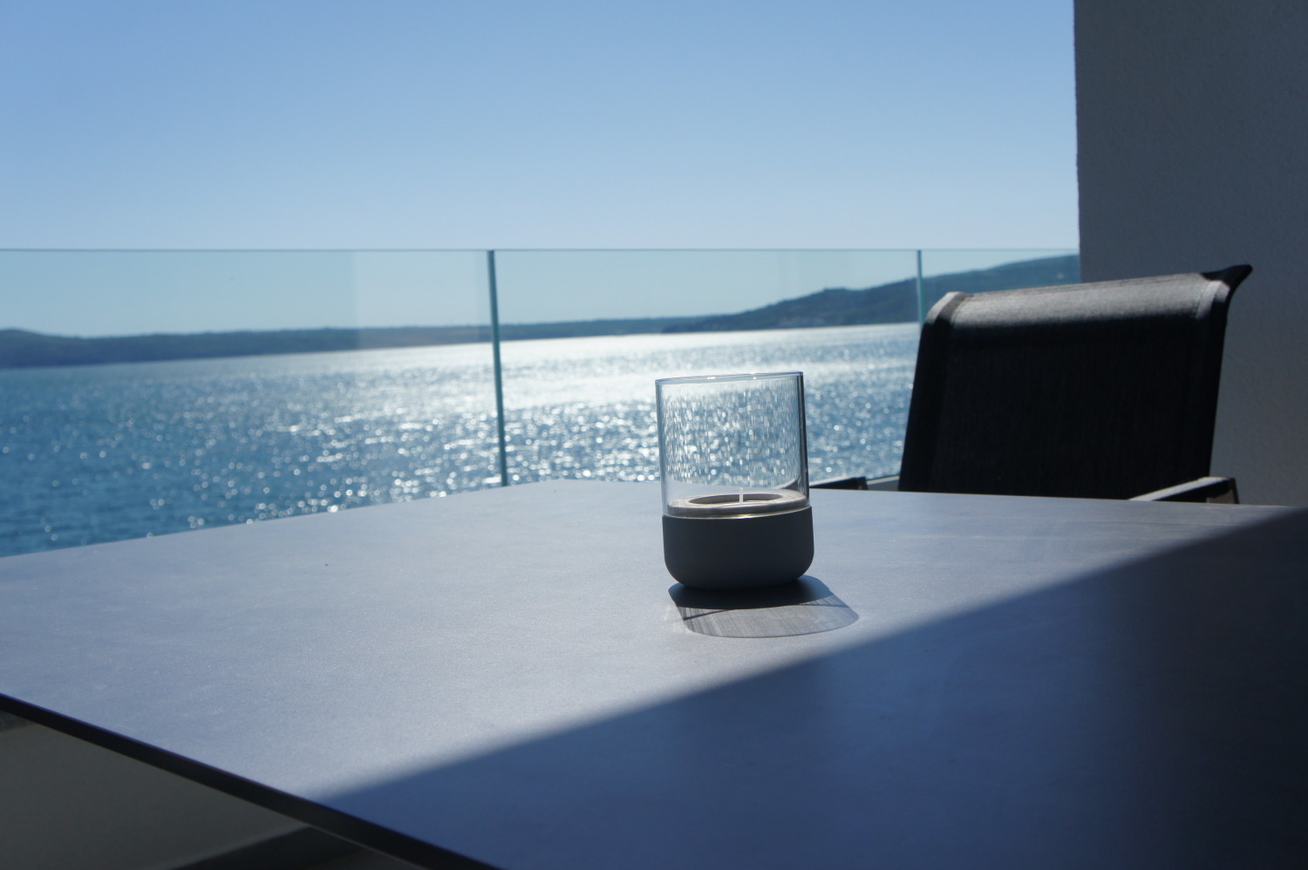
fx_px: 1416
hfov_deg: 49.6
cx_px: 654
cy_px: 435
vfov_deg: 34.2
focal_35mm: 39
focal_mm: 26
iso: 200
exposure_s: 1/1250
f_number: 6.3
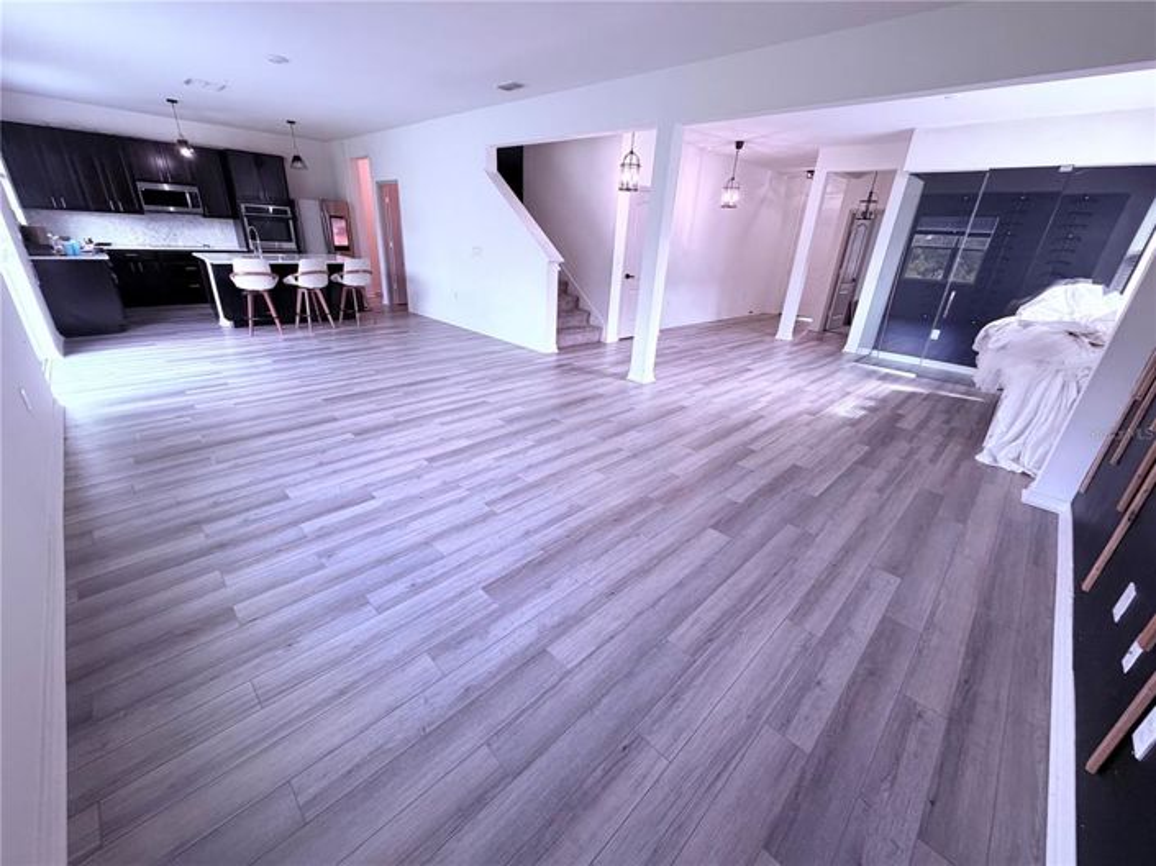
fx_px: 467
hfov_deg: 102.1
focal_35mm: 14
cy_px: 433
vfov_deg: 85.6
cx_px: 578
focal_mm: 2.22
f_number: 2.2
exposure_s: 1/120
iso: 200
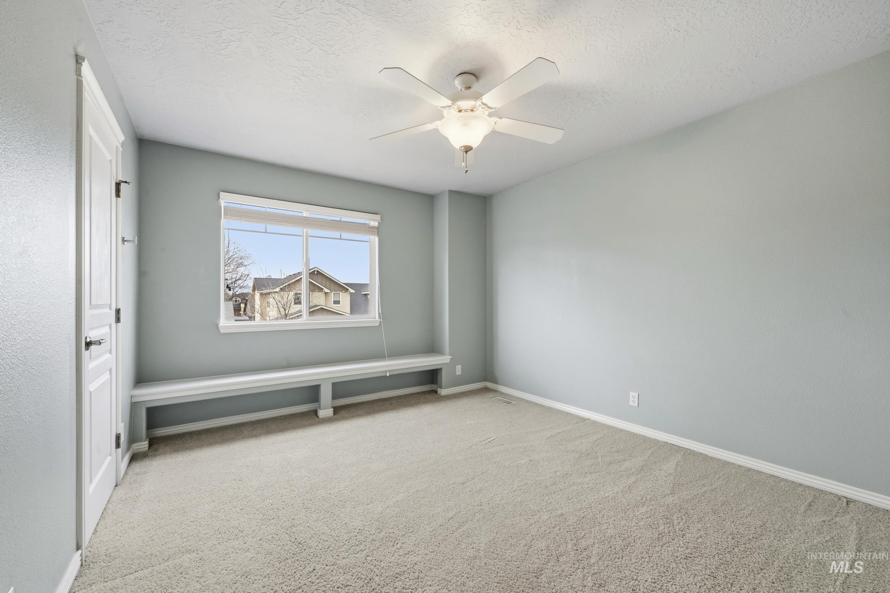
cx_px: 445
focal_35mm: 14
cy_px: 296
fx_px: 346
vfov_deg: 81.2
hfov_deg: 104.3
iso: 200
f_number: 11
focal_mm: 14
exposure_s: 1/60
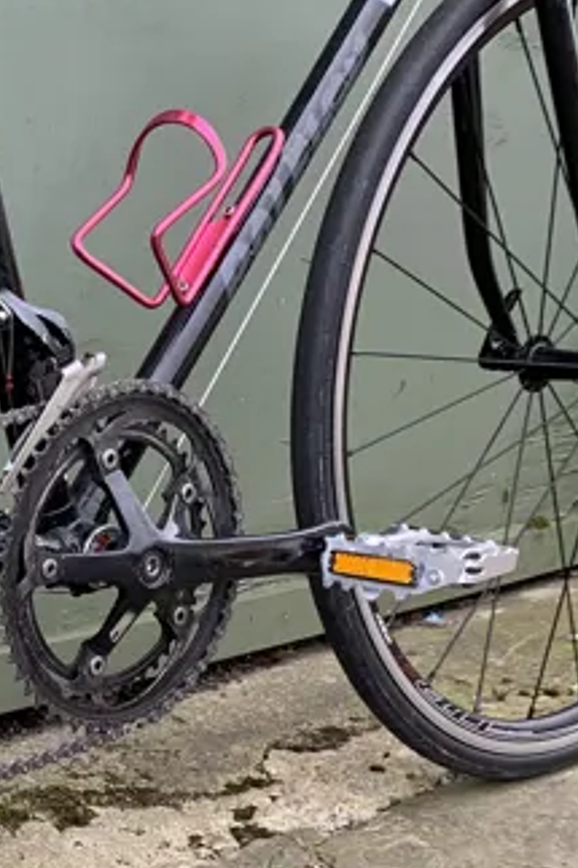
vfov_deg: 30.0
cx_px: -406
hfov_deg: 17.2
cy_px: 524
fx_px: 1615
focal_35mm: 67
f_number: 1.8
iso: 40
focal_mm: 4.25
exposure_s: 1/121
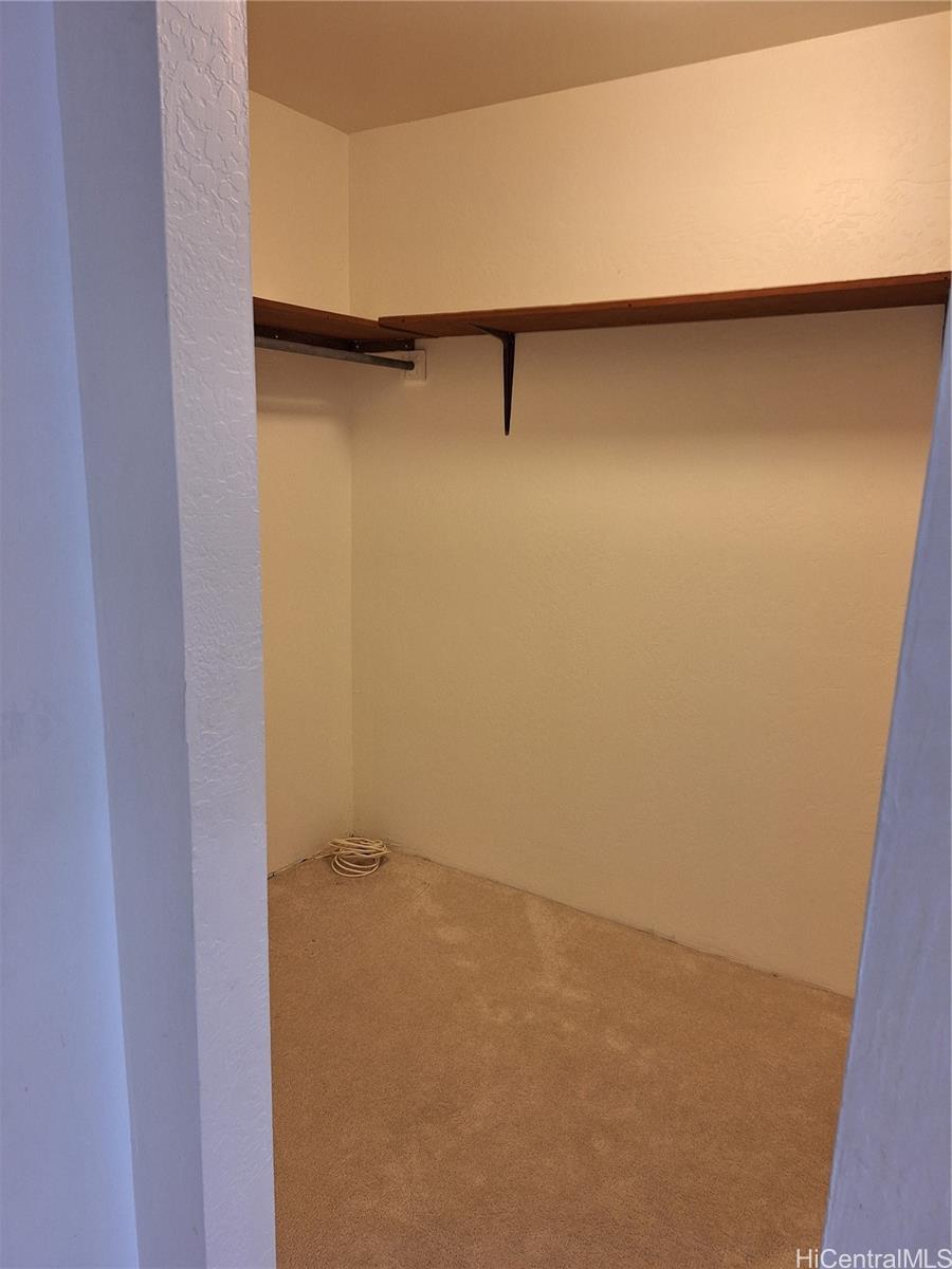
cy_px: 634
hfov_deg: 58.9
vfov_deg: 73.9
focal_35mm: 23
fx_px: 843
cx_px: 476
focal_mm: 5.54
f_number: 1.8
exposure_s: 1/40
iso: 125
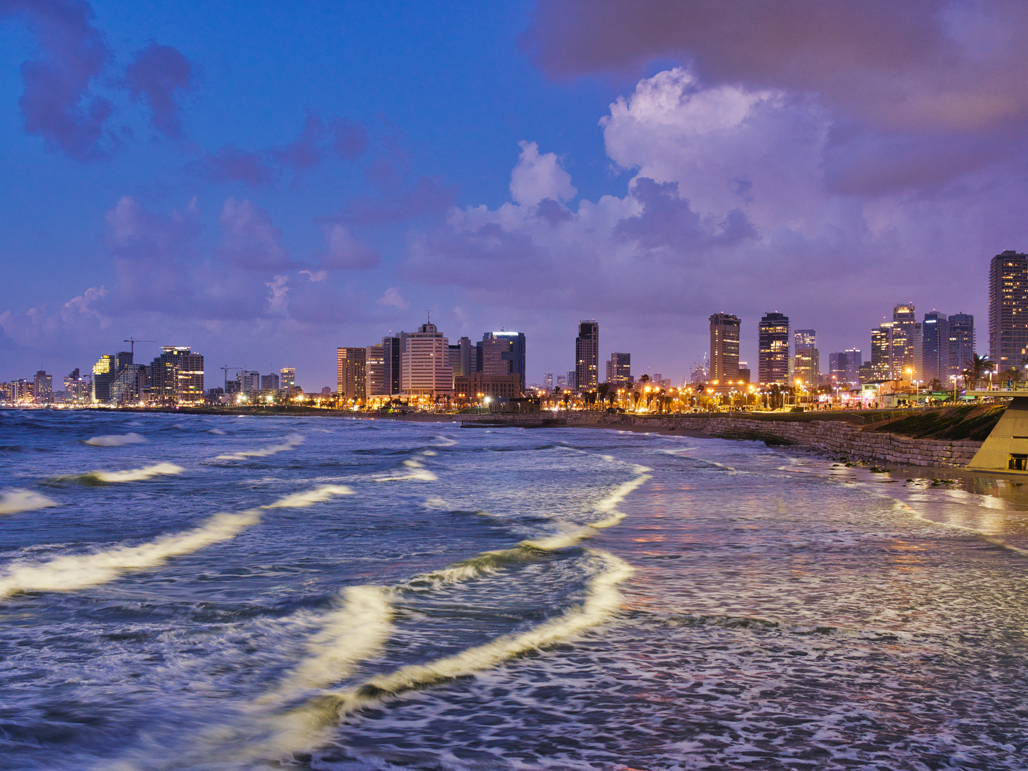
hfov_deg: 50.1
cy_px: 384
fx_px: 1099
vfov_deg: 38.7
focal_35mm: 37
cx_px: 493
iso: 800
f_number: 5.6
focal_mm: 34
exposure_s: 1/3
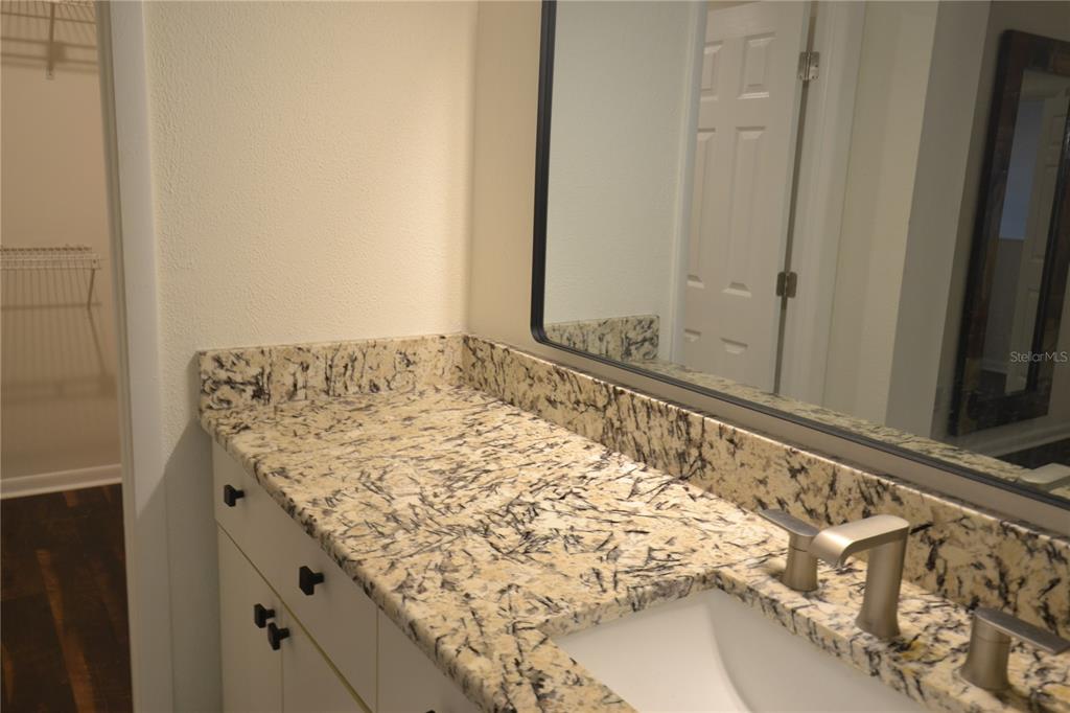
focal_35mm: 27
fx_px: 802
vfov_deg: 47.9
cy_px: 356
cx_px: 535
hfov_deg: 67.4
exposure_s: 1/25
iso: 400
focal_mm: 18
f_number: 4.5
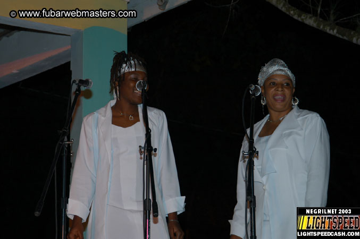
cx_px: 180
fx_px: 989
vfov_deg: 13.8
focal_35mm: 99
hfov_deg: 20.6
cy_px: 120
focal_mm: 66
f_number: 5
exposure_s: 1/60
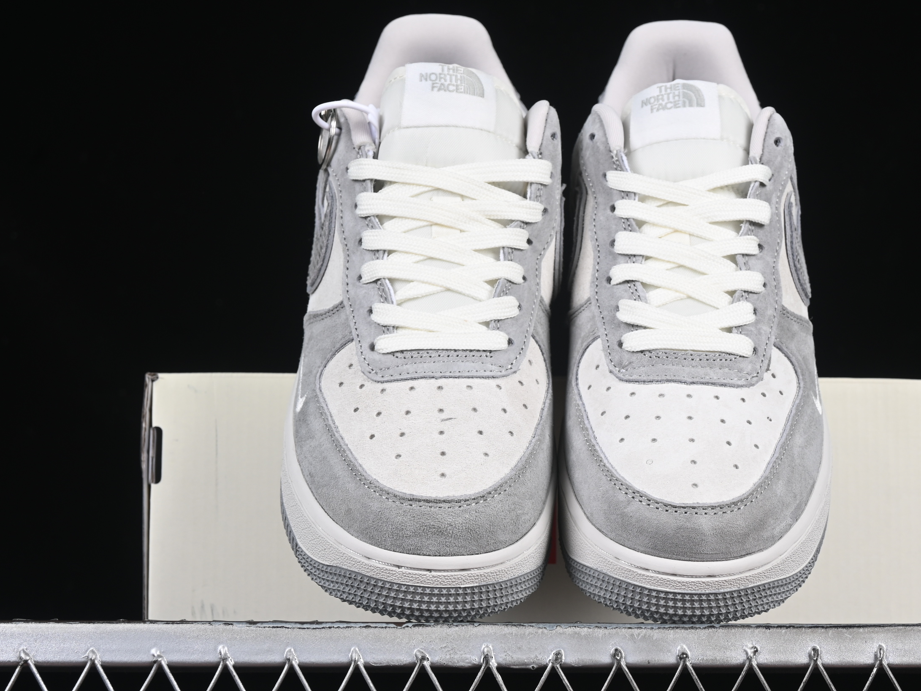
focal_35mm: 92
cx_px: 556
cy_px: 380
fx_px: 2448
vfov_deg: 16.1
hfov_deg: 21.3
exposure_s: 1/80
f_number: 8
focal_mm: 50
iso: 160
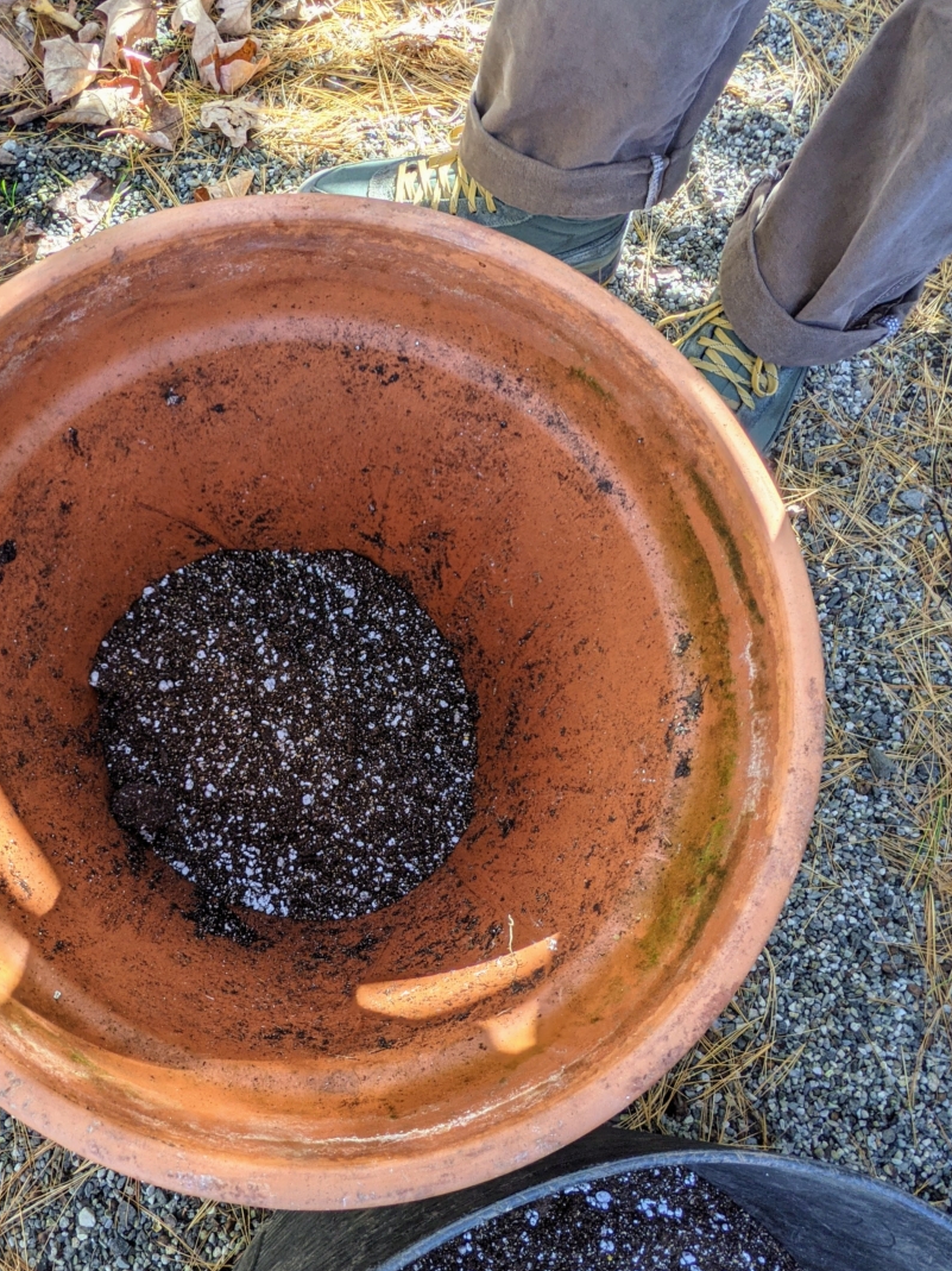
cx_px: 310
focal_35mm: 23
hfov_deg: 57.4
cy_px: 656
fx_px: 844
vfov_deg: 73.9
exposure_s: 1/149
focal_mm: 2.22
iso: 38
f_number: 2.2
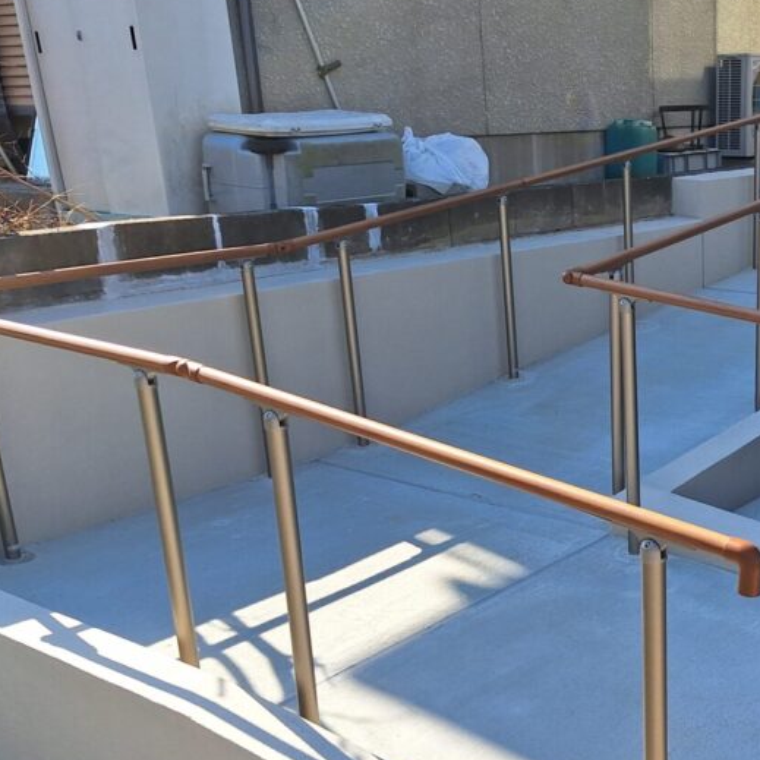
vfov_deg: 35.6
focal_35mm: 47
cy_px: 520
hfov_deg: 34.4
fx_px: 1167
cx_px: 659
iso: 40
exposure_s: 1/1587
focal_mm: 5.54
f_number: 1.8
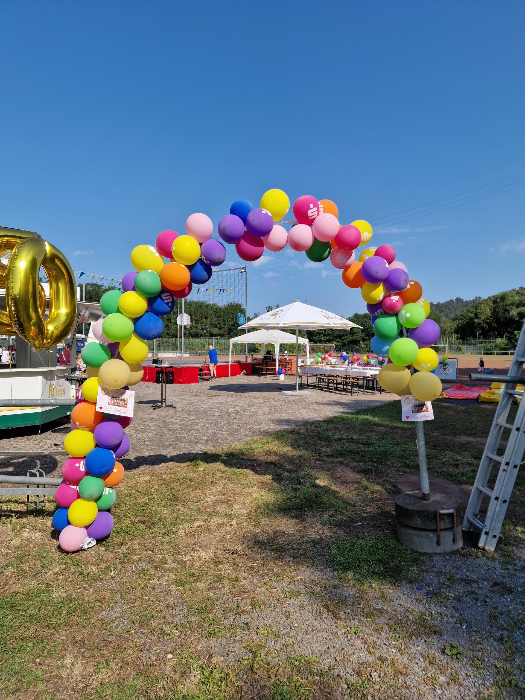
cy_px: 350
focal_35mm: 23
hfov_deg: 58.9
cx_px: 262
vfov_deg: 73.9
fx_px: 465
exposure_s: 1/1556
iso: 50
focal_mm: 6.4
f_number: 1.8
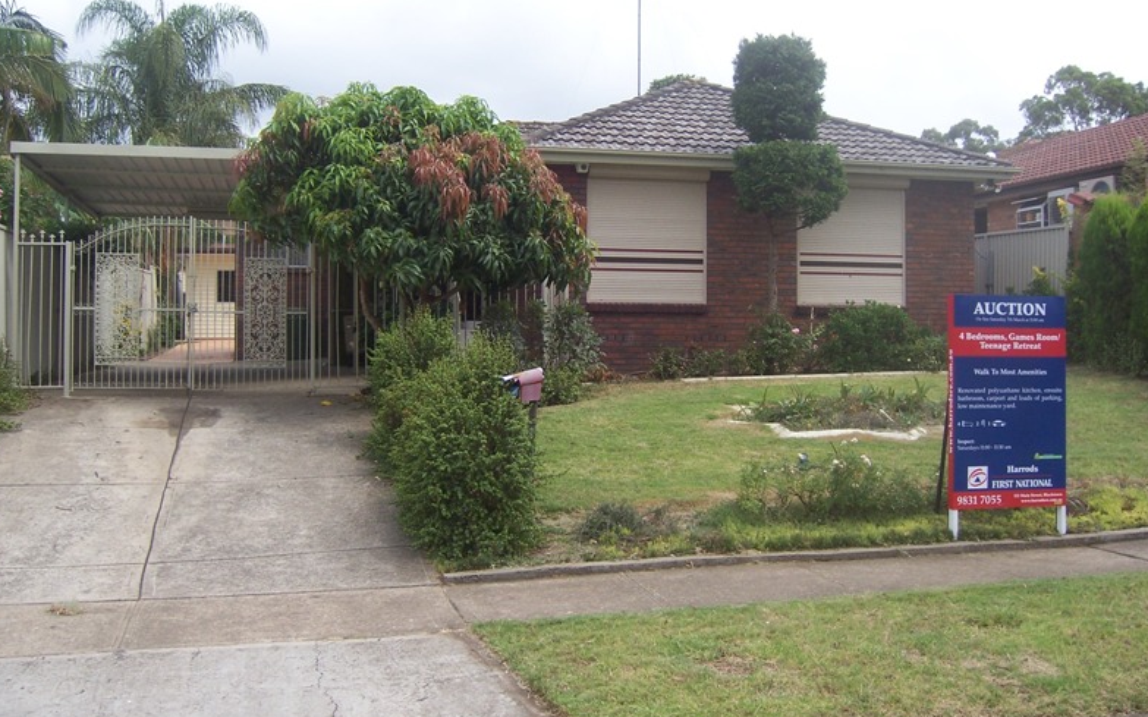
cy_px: 308
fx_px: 1220
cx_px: 567
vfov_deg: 32.7
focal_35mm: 39
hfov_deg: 50.4
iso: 80
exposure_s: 1/640
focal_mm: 6.2
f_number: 2.8
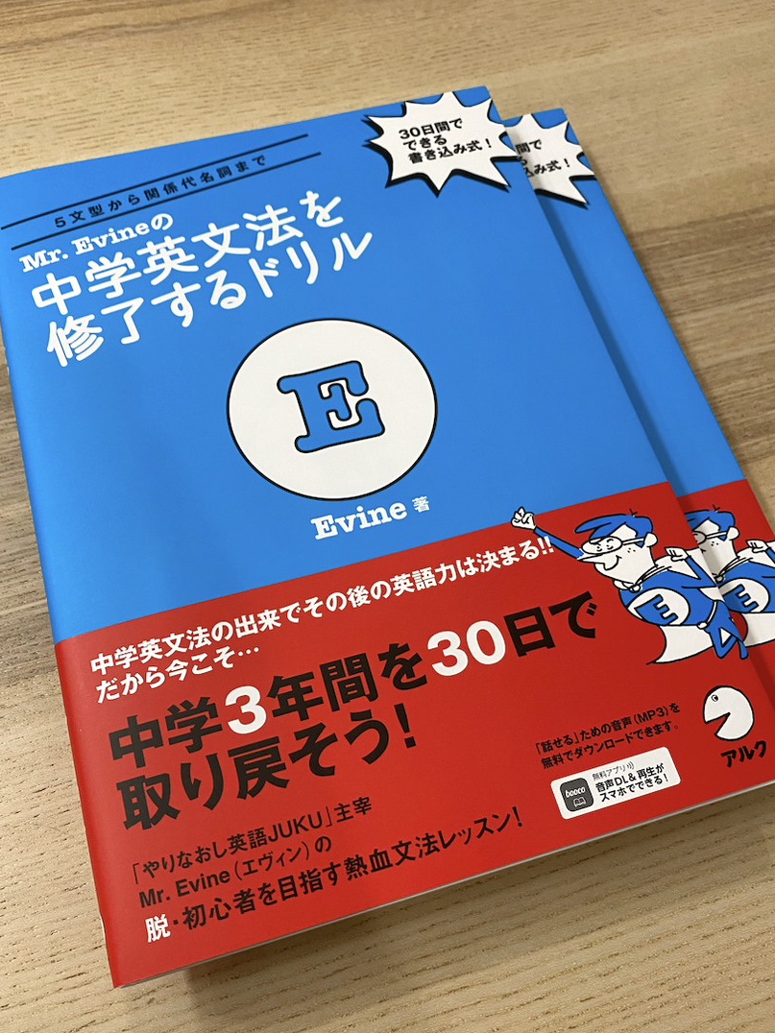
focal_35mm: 29
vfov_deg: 61.5
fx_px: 866
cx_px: 367
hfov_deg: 48.2
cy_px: 573
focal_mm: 4.25
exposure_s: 1/60
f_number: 1.8
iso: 160
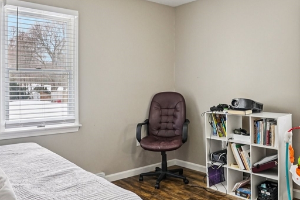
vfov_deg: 40.9
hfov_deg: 58.5
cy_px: 75
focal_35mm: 32
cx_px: 170
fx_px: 267
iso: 500
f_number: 6.3
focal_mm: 16
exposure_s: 1/30
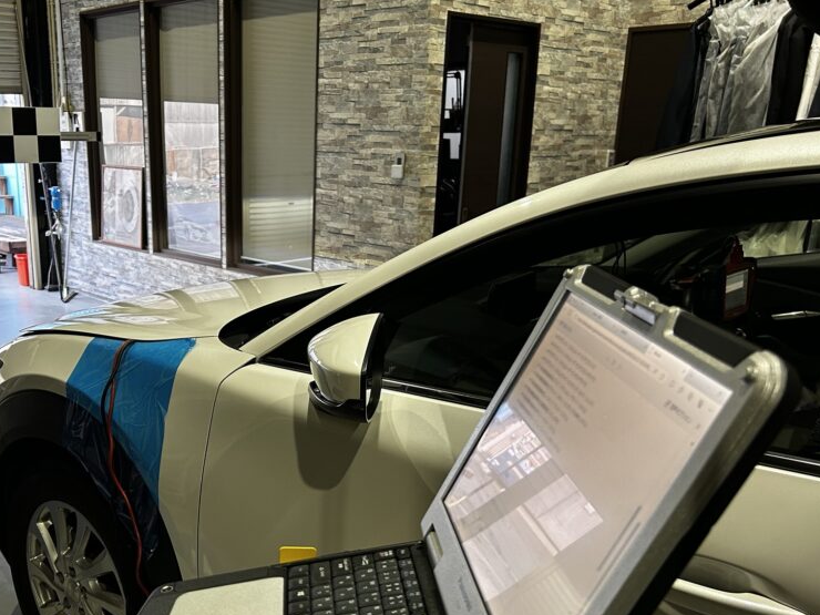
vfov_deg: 39.4
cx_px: 284
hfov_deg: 50.6
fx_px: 853
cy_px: 389
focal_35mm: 36
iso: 125
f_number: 1.5
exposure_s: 1/77
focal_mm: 5.7
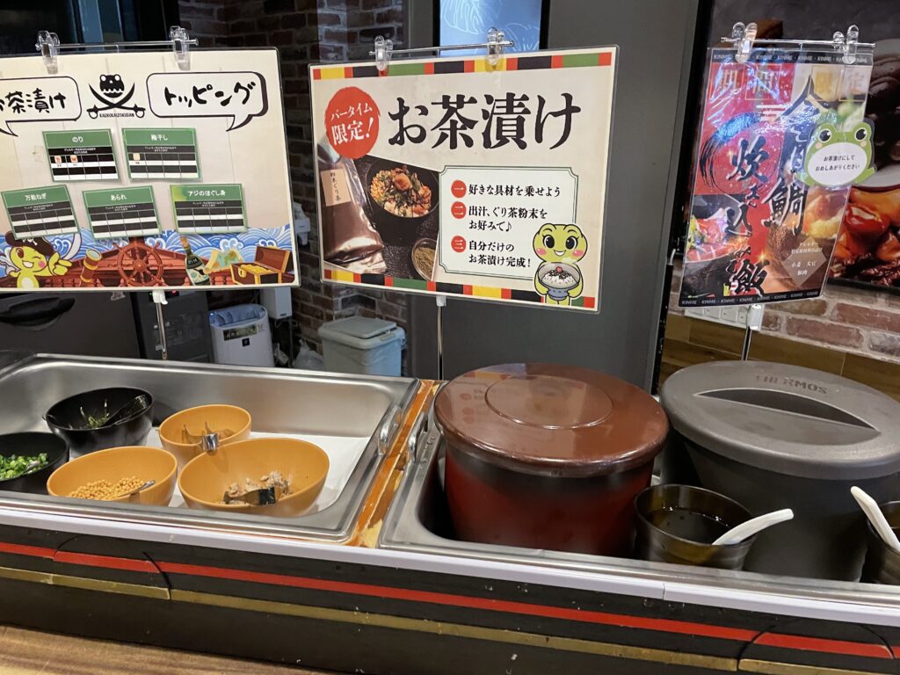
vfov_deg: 53.1
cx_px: 450
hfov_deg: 67.3
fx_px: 676
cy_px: 338
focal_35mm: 26
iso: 320
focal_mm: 4.2
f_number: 1.6
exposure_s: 1/33
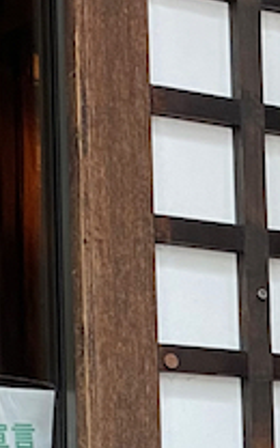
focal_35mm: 170
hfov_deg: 7.1
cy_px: 685
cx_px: 765
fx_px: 2076
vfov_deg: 11.8
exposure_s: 1/99
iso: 125
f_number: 1.8
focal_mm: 4.25
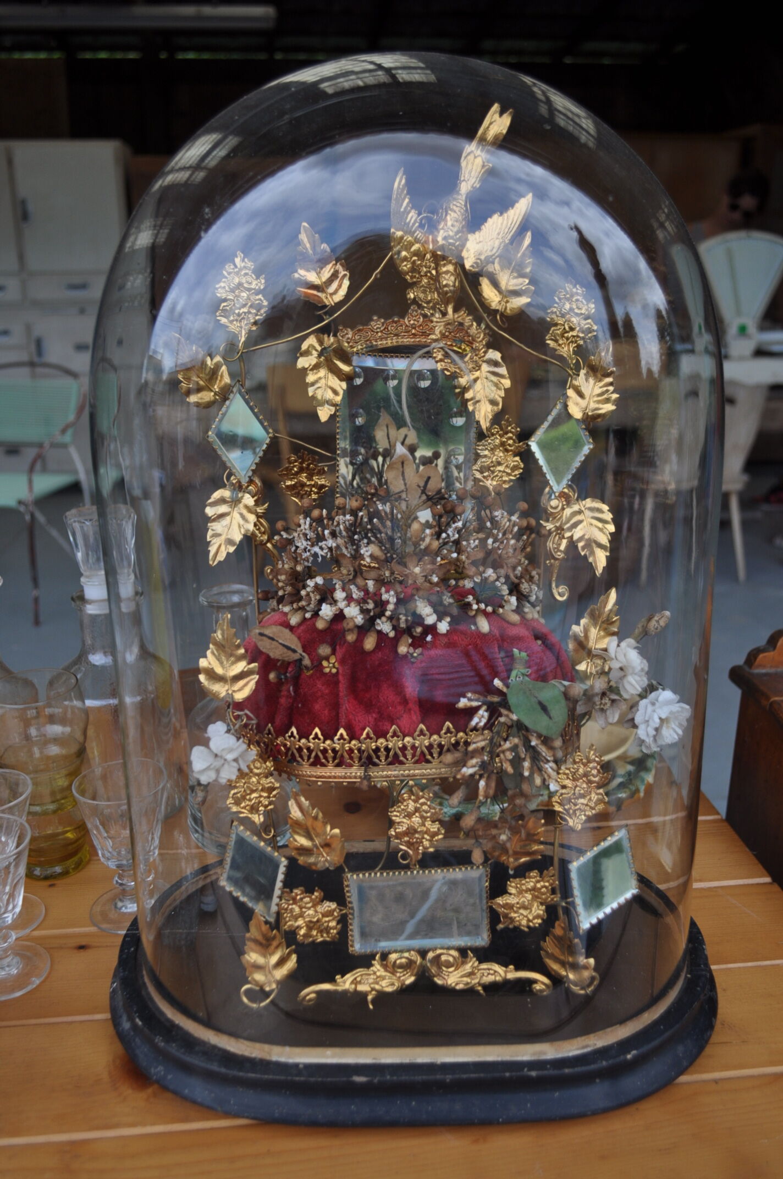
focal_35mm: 33
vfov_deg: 57.3
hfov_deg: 39.9
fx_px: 1079
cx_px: 392
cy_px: 590
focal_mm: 22
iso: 220
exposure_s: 1/500
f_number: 3.8
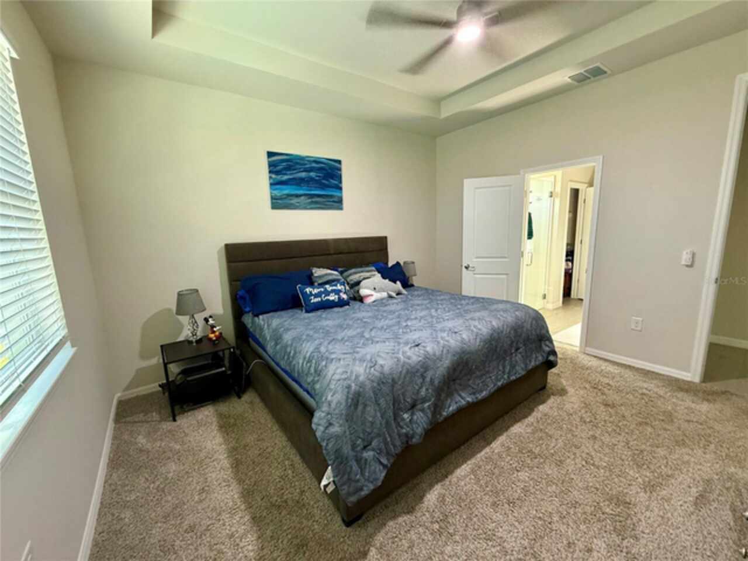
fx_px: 303
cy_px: 280
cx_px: 374
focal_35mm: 14
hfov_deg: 102.1
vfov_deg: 85.7
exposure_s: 1/60
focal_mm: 2.22
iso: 400
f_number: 2.2
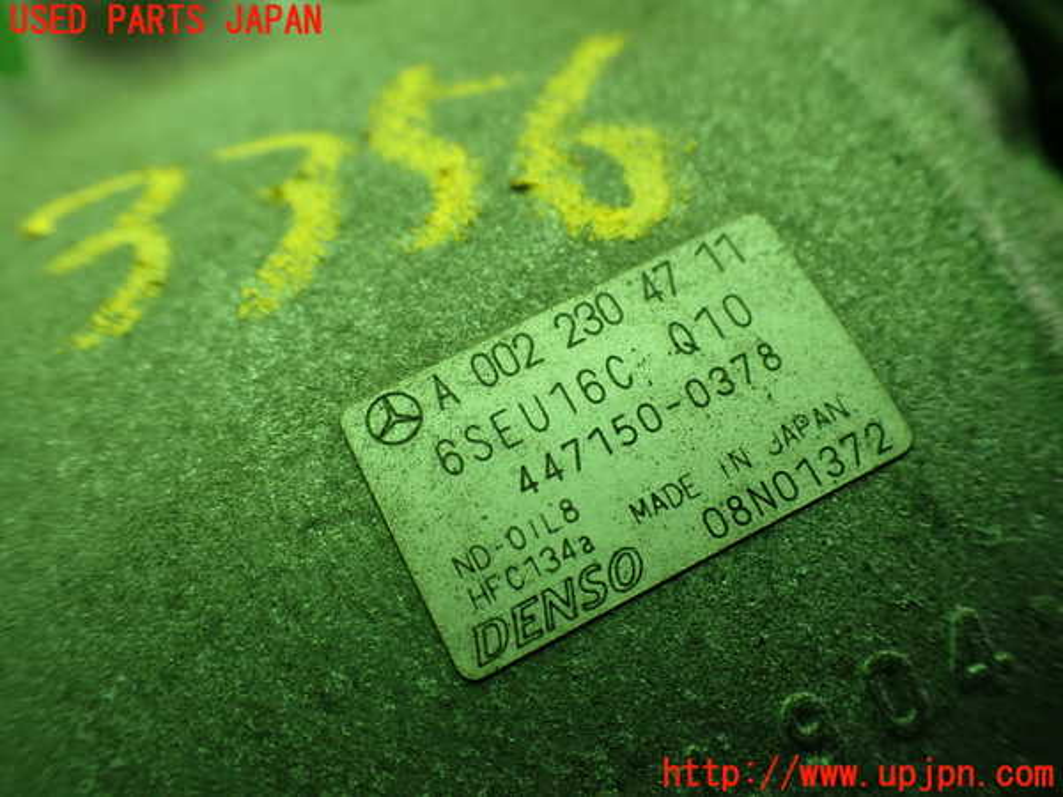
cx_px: 532
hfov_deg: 60.0
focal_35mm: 30
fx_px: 921
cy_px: 398
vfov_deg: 46.8
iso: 125
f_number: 2.3
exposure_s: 1/125
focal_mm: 5.4
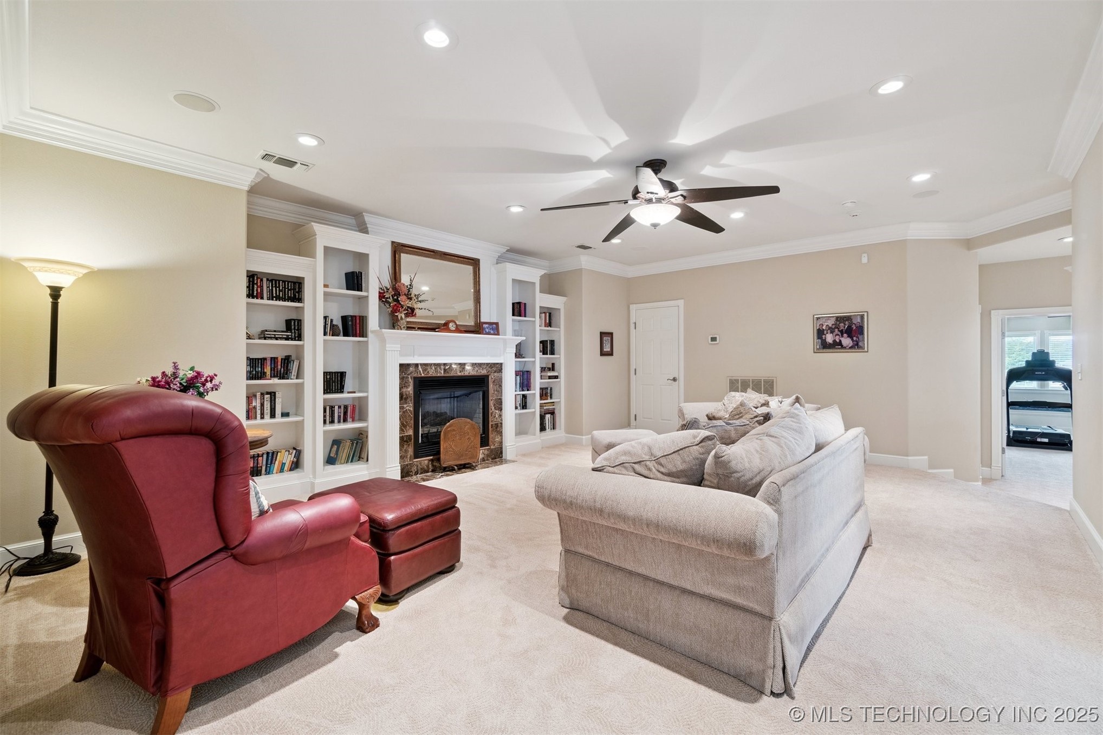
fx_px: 460
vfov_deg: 77.3
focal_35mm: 15
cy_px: 368
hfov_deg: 100.4
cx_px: 552
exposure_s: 1/13
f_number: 6.3
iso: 200
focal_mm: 10
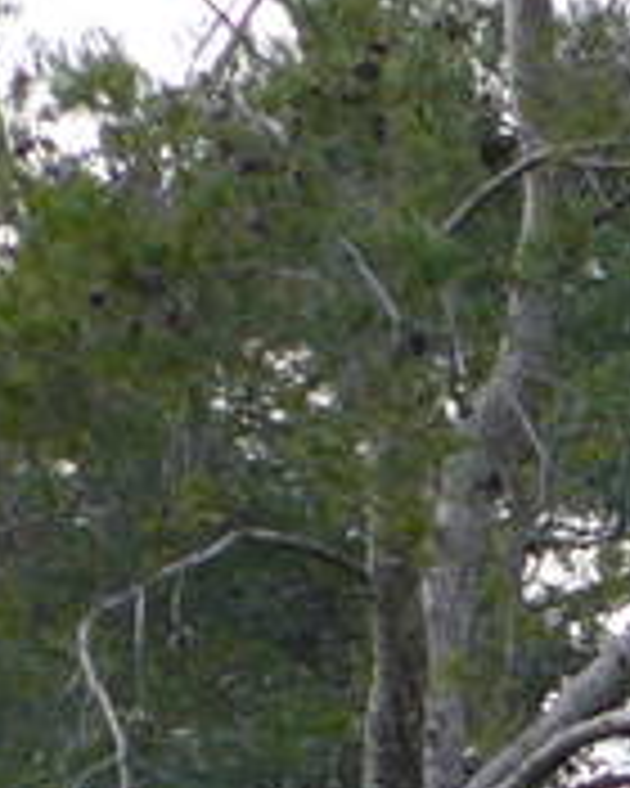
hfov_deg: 4.4
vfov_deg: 5.9
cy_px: 1972
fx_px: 7272
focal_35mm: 312
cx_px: 2898
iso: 100
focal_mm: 7.4
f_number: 2.8
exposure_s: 1/125
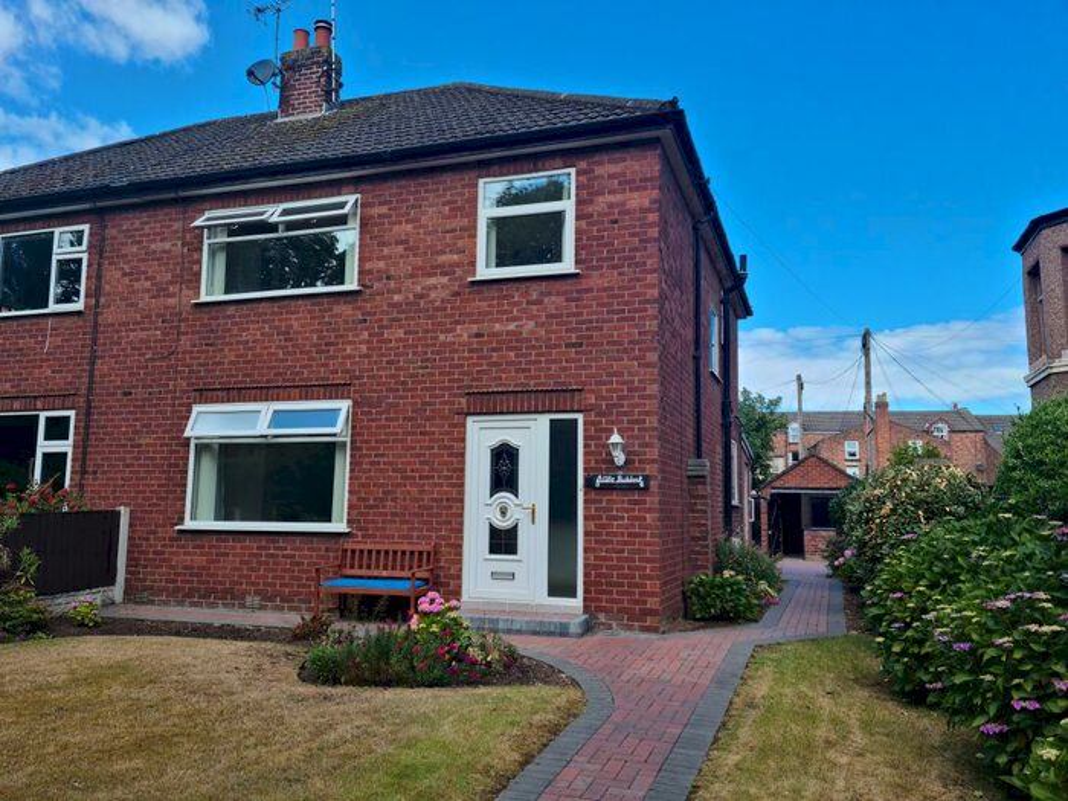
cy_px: 400
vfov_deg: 51.4
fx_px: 833
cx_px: 534
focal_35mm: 27
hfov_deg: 65.3
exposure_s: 1/340
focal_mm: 5.9
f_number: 2
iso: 25
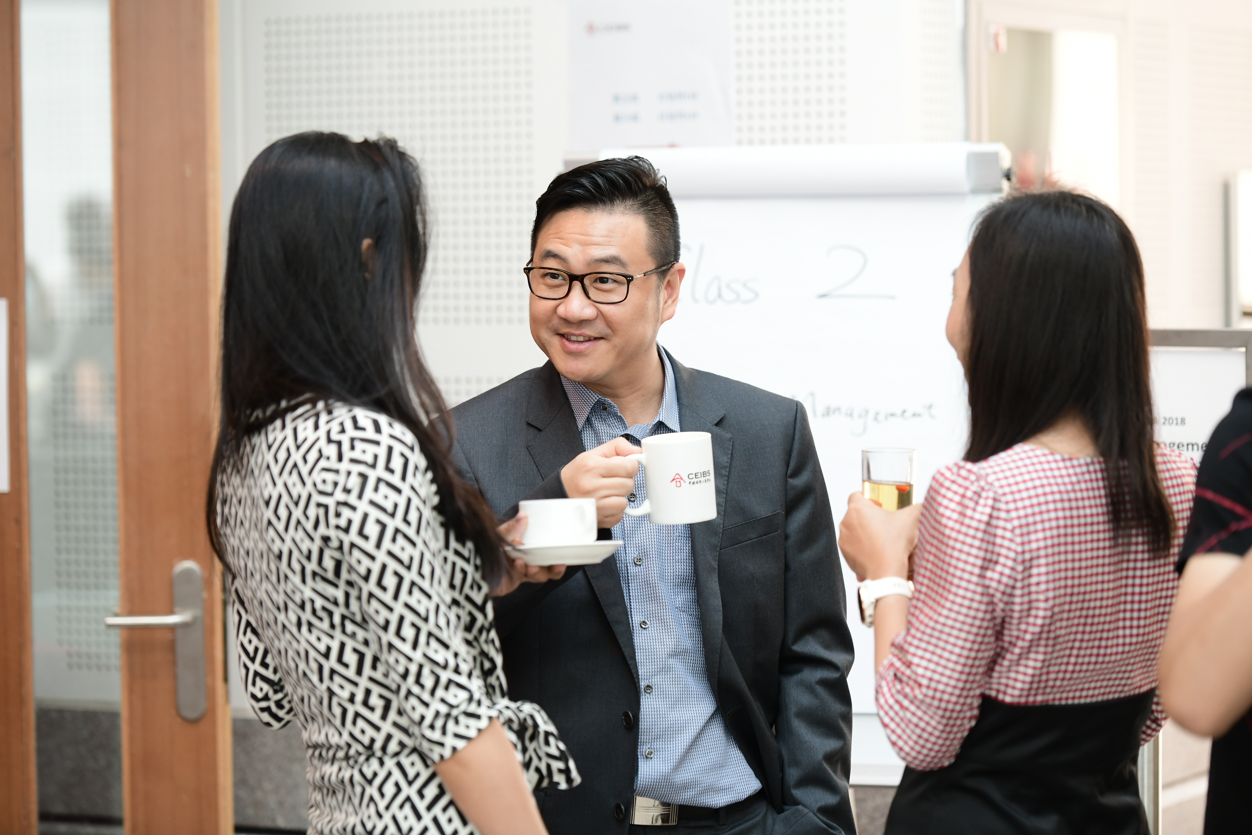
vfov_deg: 11.2
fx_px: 4243
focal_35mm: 122
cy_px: 418
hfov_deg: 16.8
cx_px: 626
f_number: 3.2
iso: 800
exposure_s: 1/160
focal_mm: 122
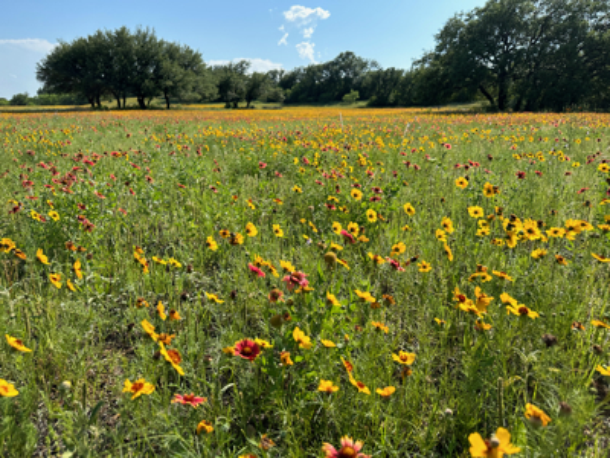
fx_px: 423
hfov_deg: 71.6
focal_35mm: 24
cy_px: 229
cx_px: 305
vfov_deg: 56.8
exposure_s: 1/2967
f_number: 1.78
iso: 80
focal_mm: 6.86
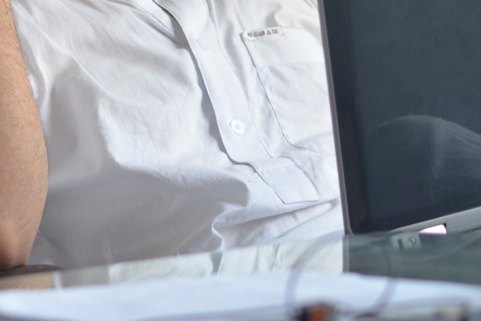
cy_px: 0
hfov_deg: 8.2
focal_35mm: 250
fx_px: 3341
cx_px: 188
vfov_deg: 5.5
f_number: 4
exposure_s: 1/125
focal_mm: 70
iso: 800
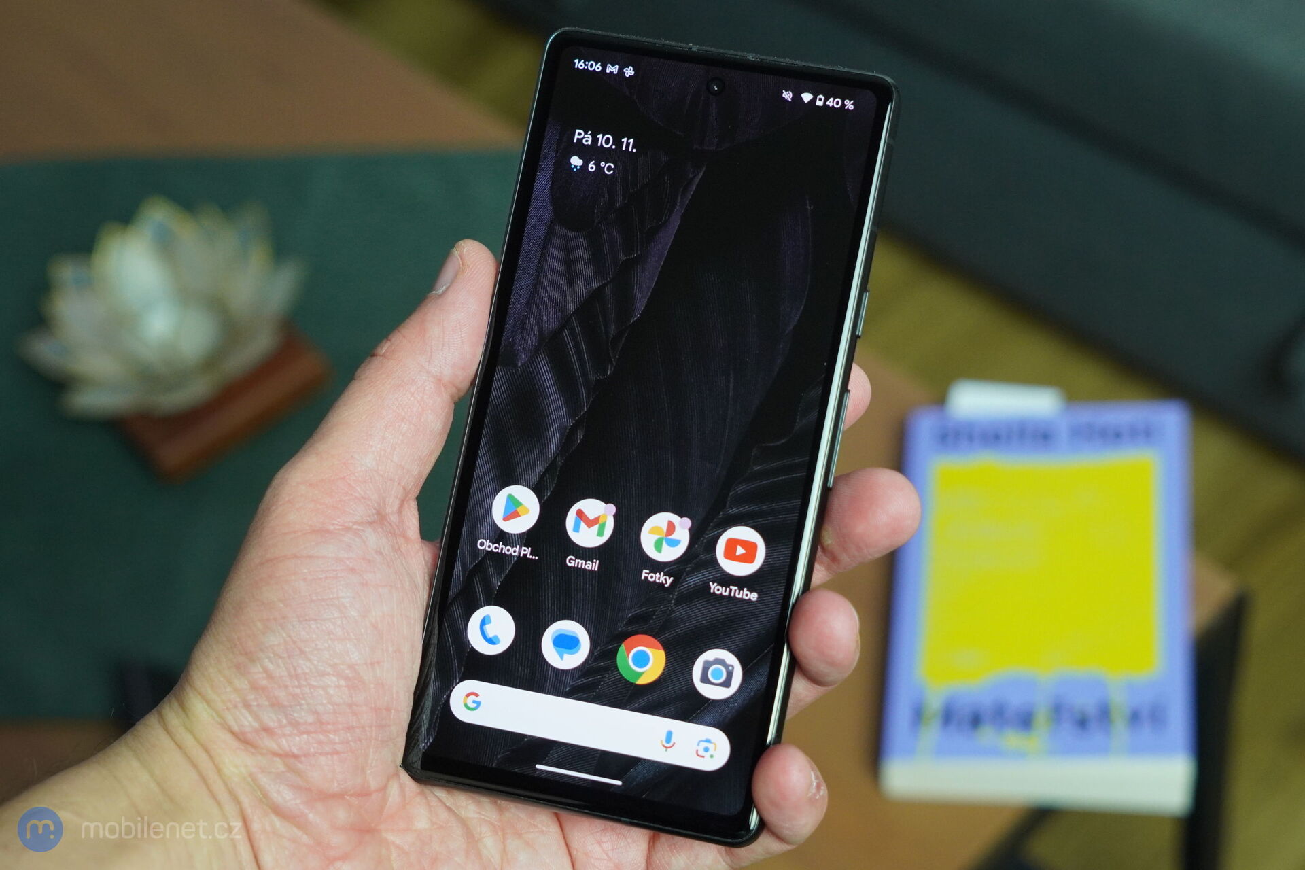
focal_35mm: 57
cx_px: 652
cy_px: 435
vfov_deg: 23.8
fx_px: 2066
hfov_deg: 35.1
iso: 1250
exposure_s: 1/160
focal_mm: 38
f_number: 4.5
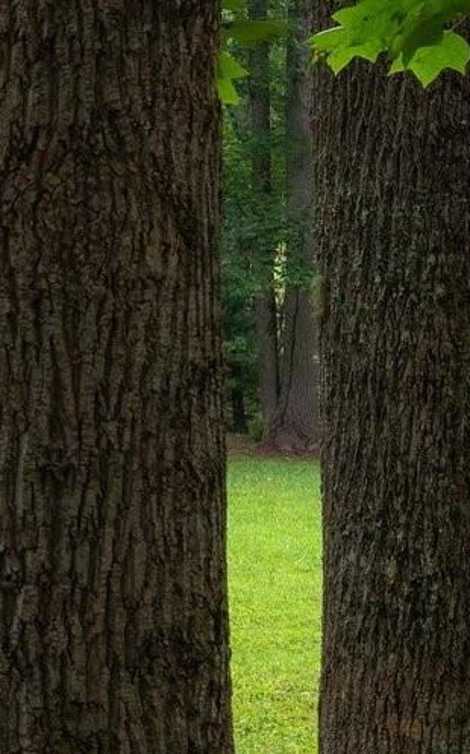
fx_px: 2586
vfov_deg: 16.6
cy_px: 364
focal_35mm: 126
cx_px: -631
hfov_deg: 9.4
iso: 5000
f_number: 8
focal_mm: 30
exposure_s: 1/320
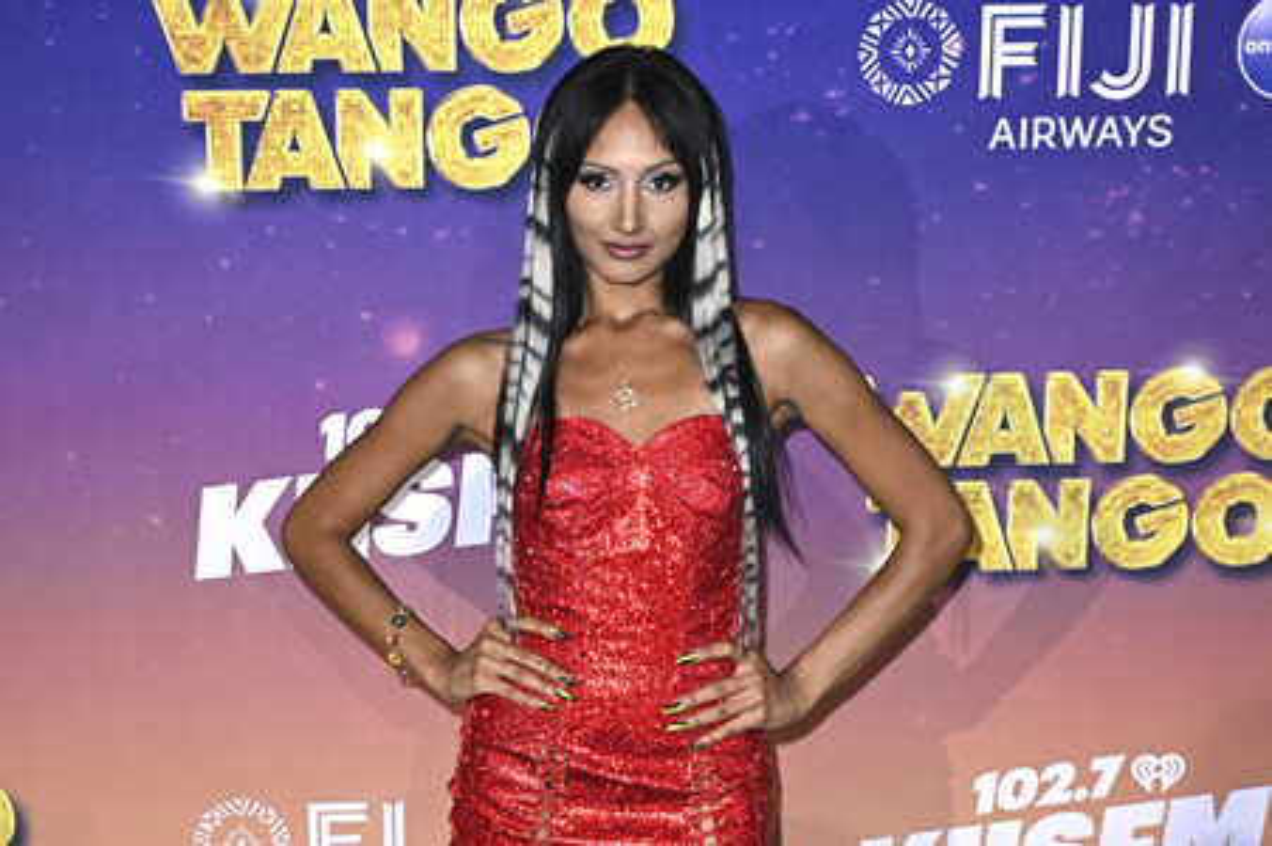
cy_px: 423
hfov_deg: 51.9
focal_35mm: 37
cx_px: 636
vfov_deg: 35.9
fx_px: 1306
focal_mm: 37
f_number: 5.6
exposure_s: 1/200
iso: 2000
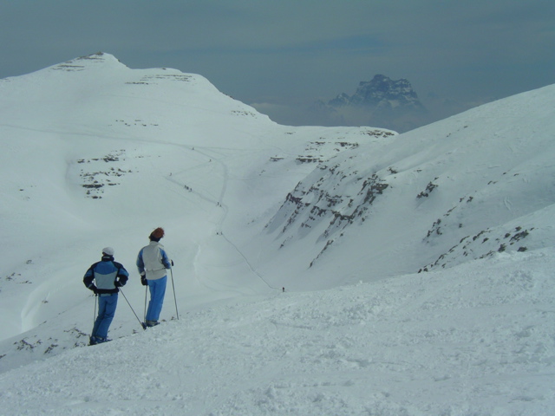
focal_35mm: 70
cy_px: 208
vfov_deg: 21.0
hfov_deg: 27.8
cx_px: 278
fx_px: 1122
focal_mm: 10.8
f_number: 8.4
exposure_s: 1/800
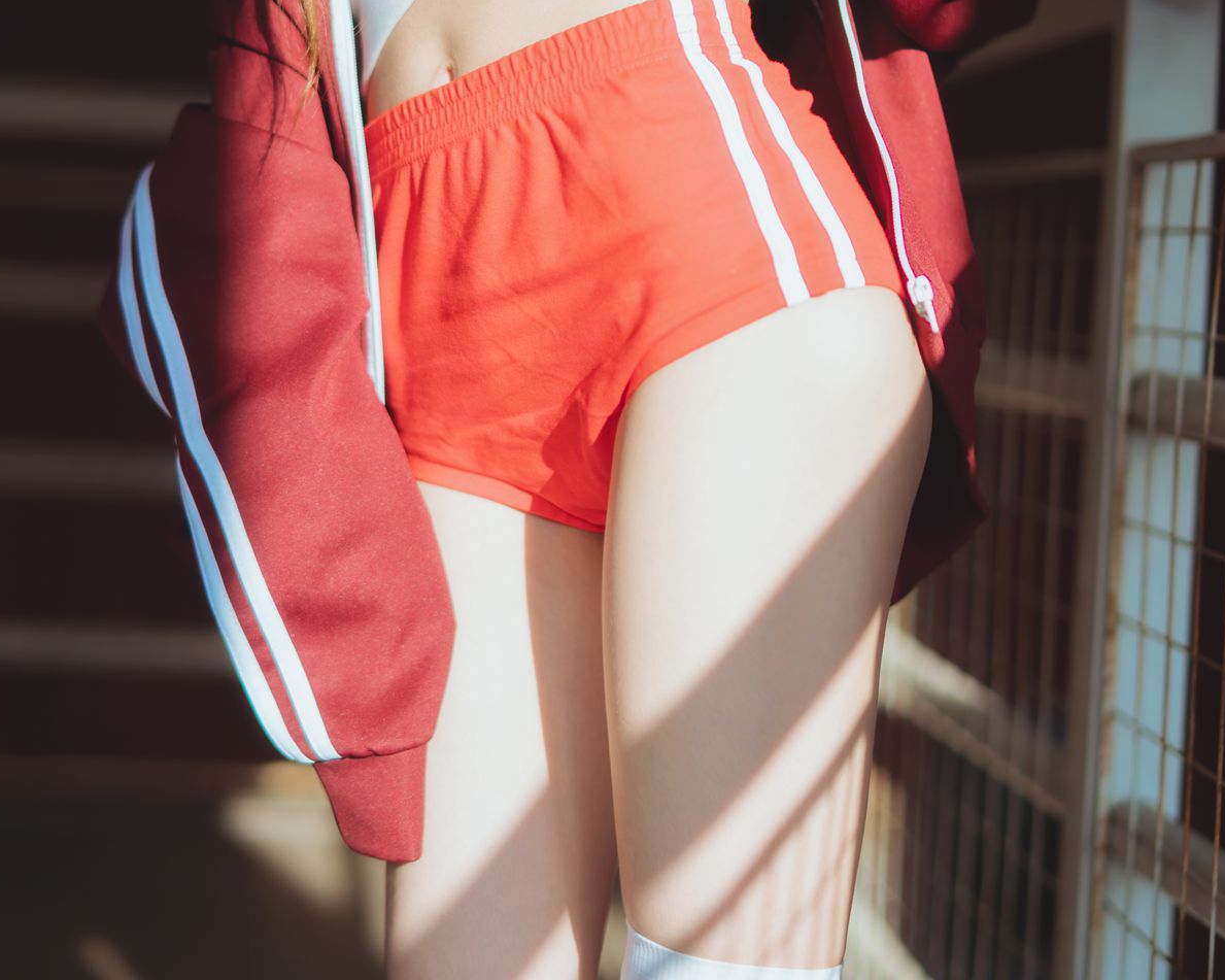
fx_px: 2574
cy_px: 316
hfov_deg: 26.8
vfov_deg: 21.5
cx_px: 610
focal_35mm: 71
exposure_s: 1/1250
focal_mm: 50
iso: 50
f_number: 1.4
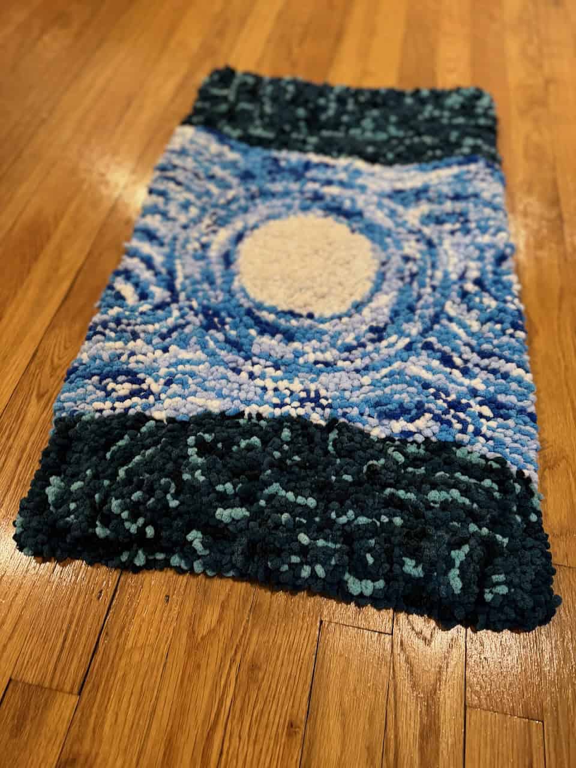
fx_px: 532
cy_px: 384
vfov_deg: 71.6
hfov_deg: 56.8
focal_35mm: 24
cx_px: 288
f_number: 1.8
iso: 400
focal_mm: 6.8
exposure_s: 1/60
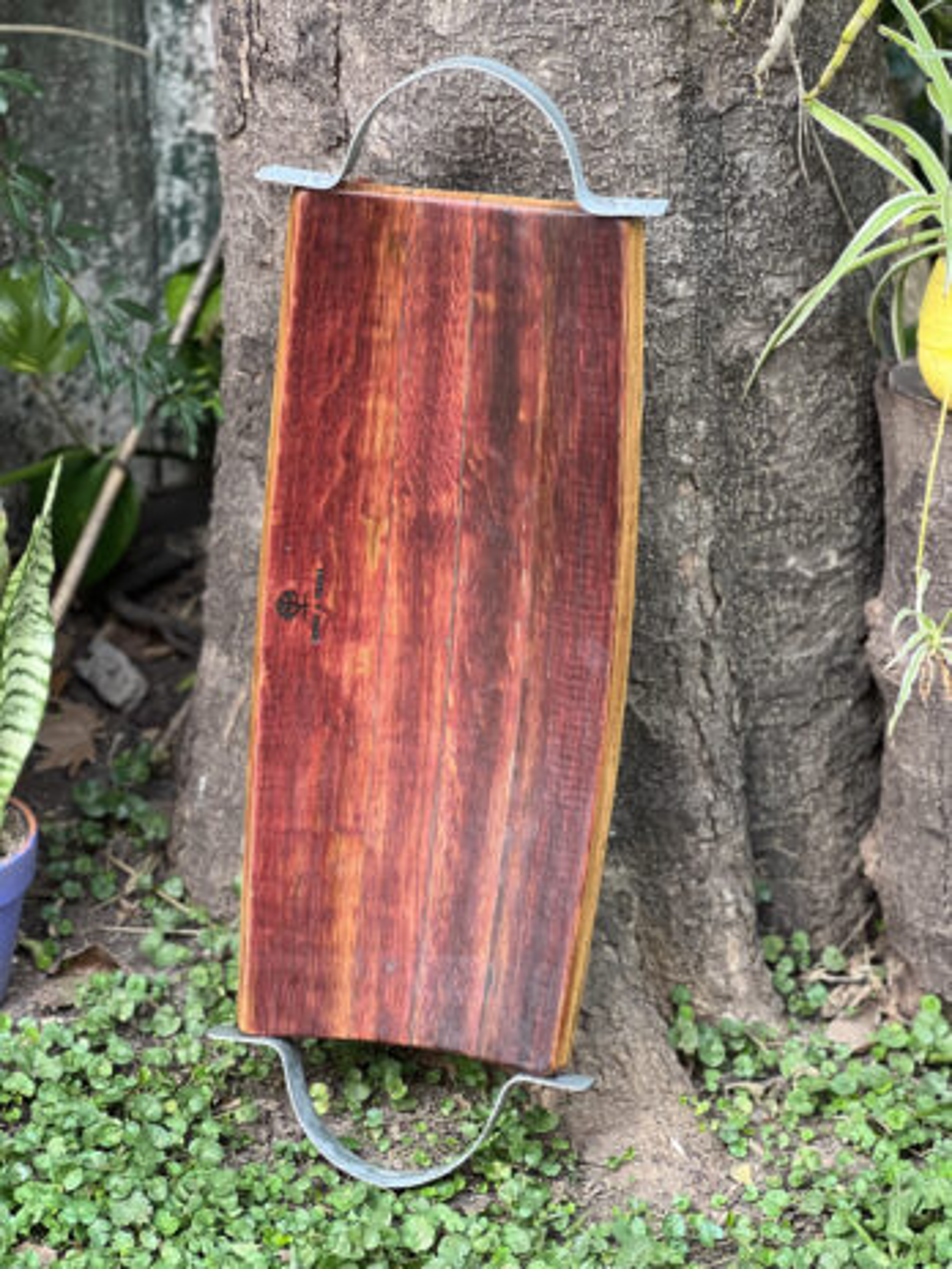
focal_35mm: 77
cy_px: 634
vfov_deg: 25.3
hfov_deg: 19.1
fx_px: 2824
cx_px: 476
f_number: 2.8
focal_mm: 9
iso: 200
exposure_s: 1/40
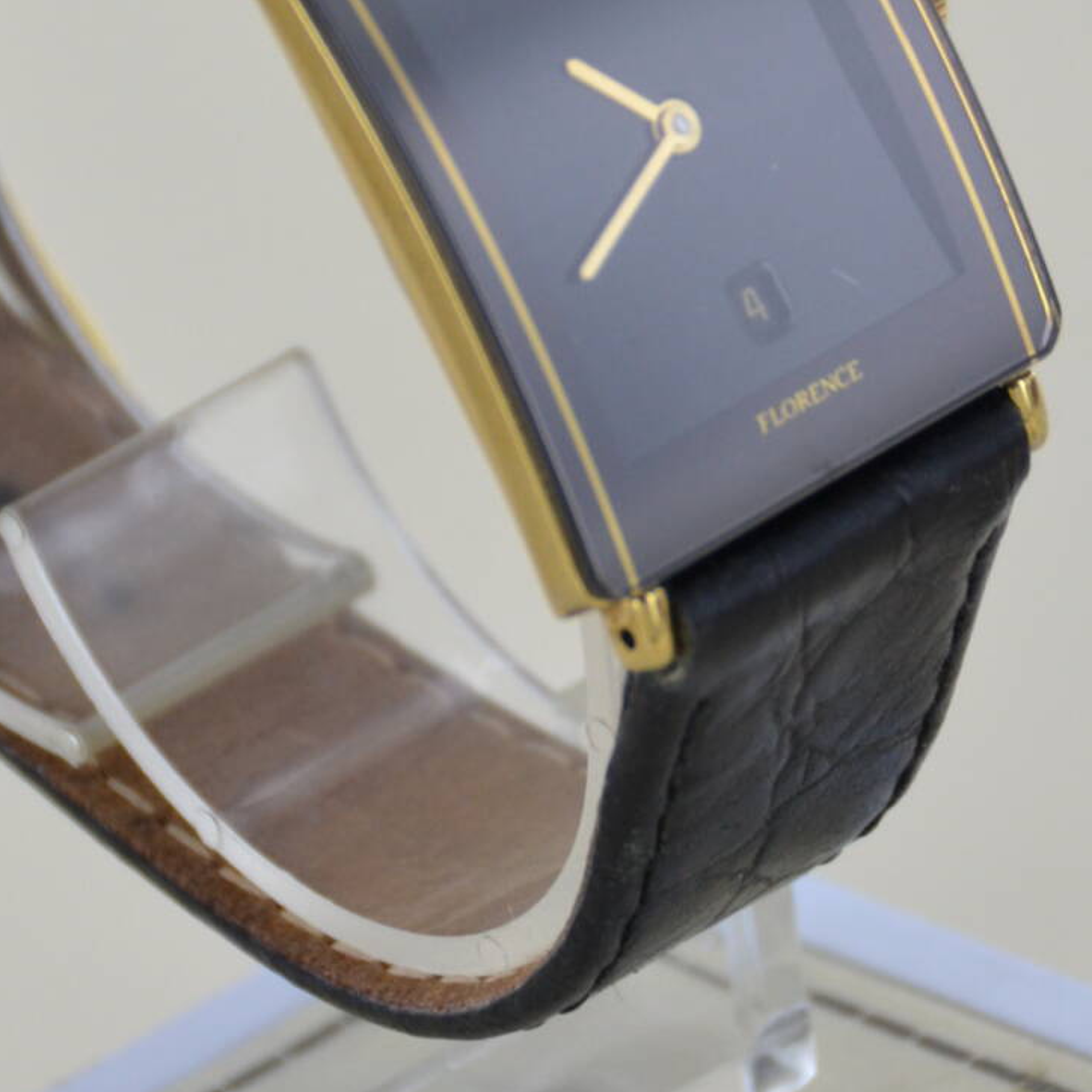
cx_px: 583
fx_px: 20915
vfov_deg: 3.0
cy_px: 252
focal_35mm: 586
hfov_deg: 3.0
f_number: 8
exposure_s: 1/100
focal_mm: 130
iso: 400
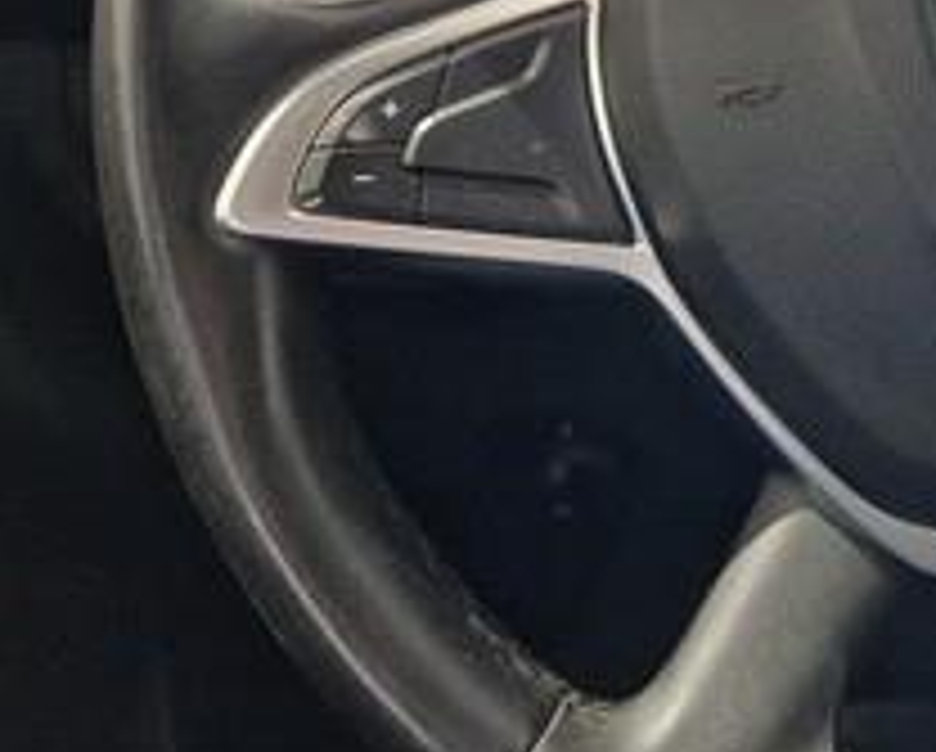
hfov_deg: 24.9
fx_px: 1914
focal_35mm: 69
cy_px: -14
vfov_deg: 21.4
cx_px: 1112
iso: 500
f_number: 1.8
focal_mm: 5.4
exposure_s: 1/50
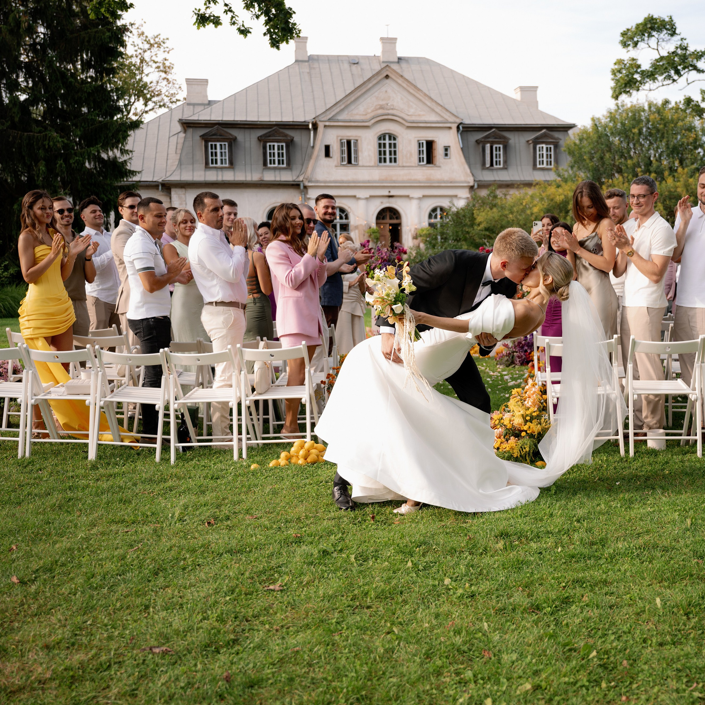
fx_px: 945
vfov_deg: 40.9
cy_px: 352
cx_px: 434
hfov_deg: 40.7
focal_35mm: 41
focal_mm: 32
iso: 50
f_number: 2.8
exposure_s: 1/320
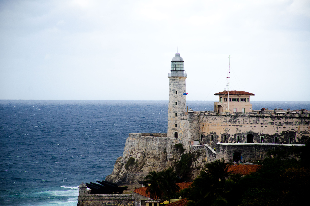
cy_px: 103
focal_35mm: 210
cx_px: 155
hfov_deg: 9.8
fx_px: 1805
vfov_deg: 6.5
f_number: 7.1
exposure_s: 1/800
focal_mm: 140
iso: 400
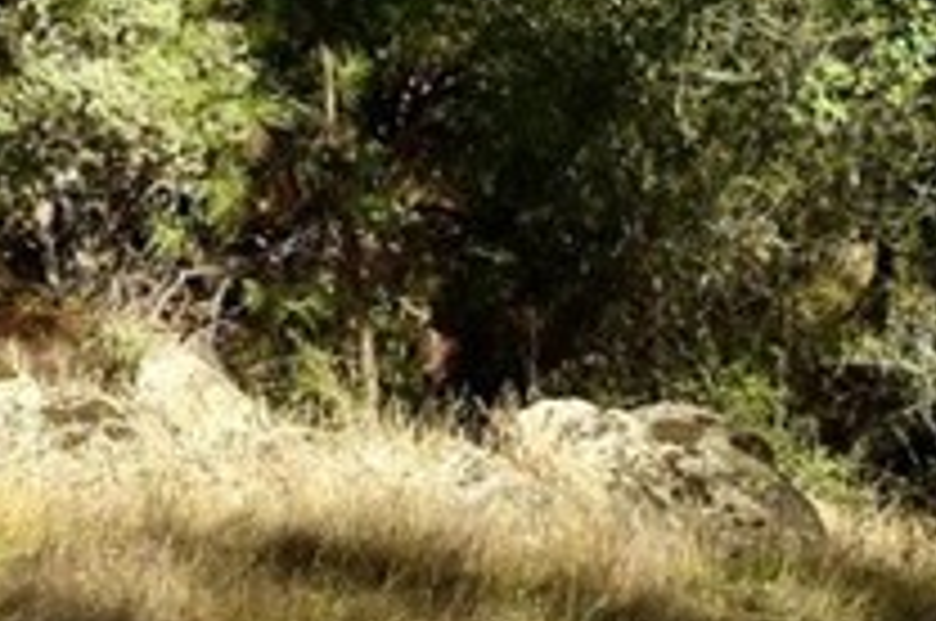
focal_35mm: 148
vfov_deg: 8.7
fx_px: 3842
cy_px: -695
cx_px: -639
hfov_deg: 12.8
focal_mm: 20
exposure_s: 1/320
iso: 400
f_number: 11
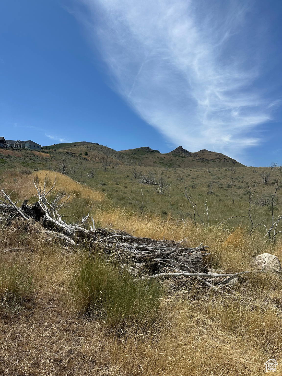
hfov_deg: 56.8
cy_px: 188
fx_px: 261
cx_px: 141
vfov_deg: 71.6
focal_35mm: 24
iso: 80
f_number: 1.78
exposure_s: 1/6623
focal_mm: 6.86
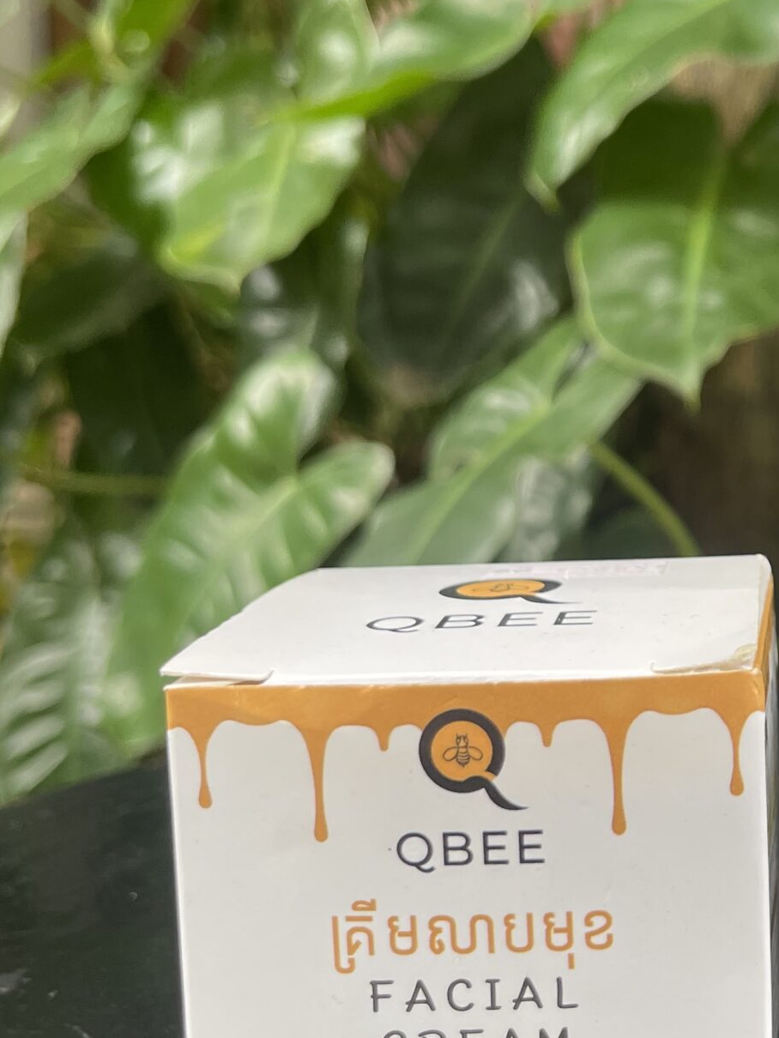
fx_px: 1650
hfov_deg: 25.4
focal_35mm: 55
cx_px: 754
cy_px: 418
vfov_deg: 34.8
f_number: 1.6
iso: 100
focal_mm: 5.1
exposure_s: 1/121
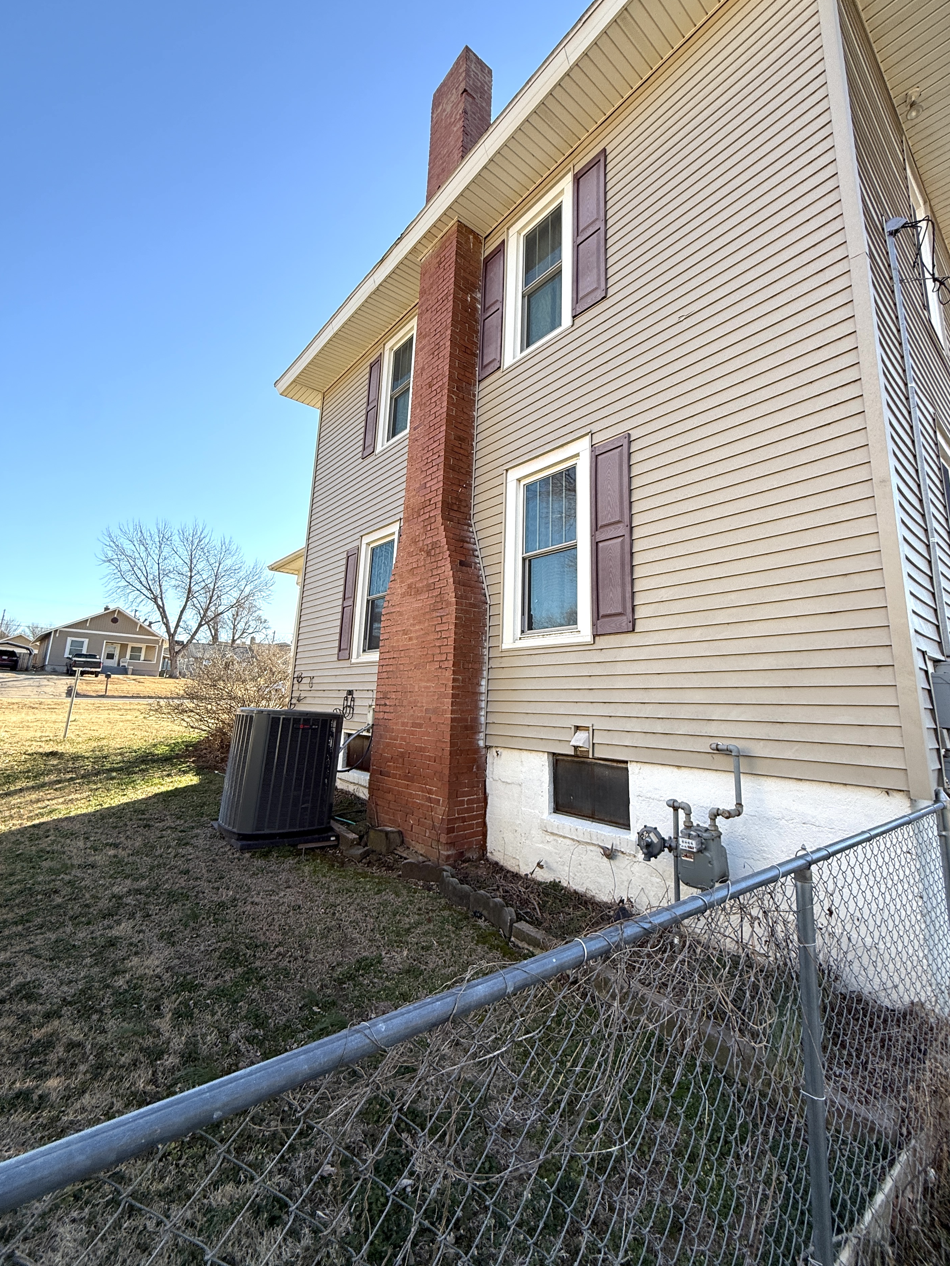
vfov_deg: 98.1
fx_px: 549
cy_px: 602
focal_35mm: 15
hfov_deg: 81.7
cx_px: 502
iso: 64
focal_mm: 2.22
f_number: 2.2
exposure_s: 1/535
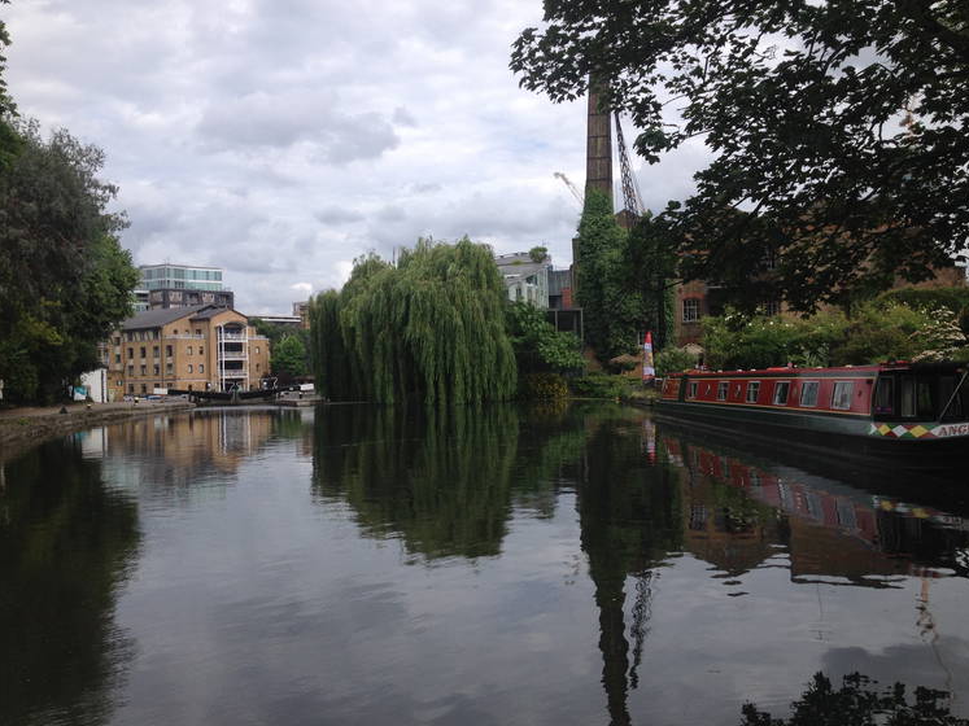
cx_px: 490
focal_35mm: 37
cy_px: 363
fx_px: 1036
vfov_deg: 38.7
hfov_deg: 50.1
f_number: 2.4
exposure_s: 1/1453
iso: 50
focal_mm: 4.28
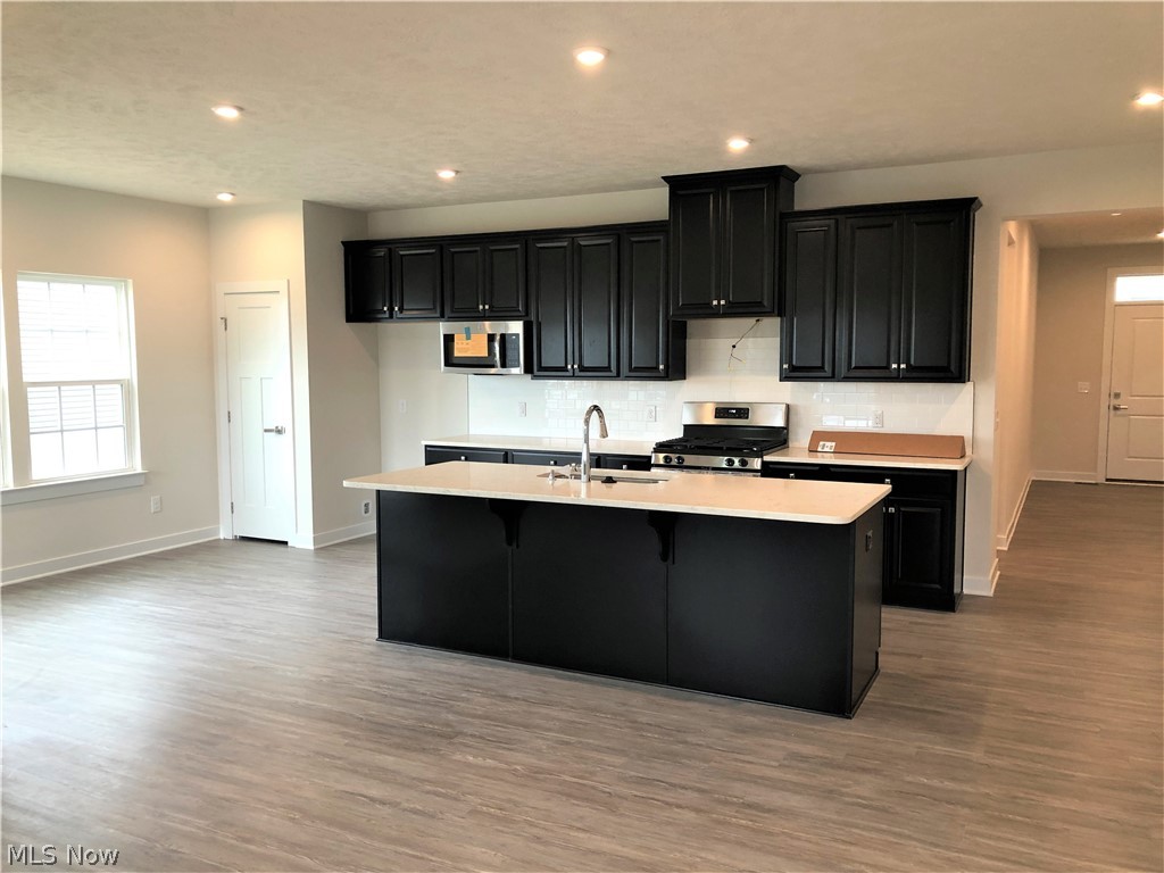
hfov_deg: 63.4
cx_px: 582
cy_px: 436
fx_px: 942
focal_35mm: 28
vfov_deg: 49.7
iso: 32
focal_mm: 4
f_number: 1.8
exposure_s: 1/30
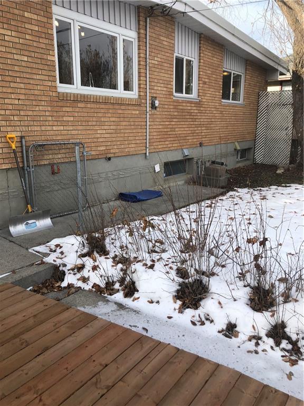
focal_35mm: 28
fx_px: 328
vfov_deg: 63.4
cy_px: 203
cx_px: 152
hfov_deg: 49.7
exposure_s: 1/585
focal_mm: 3.99
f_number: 1.8
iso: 20
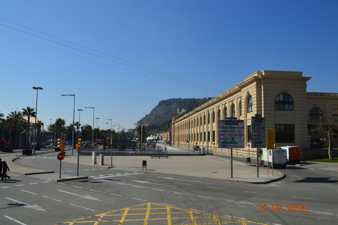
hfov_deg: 59.5
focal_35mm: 32
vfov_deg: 41.6
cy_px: 112
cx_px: 169
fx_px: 296
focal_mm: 21
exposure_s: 1/500
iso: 250
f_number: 11
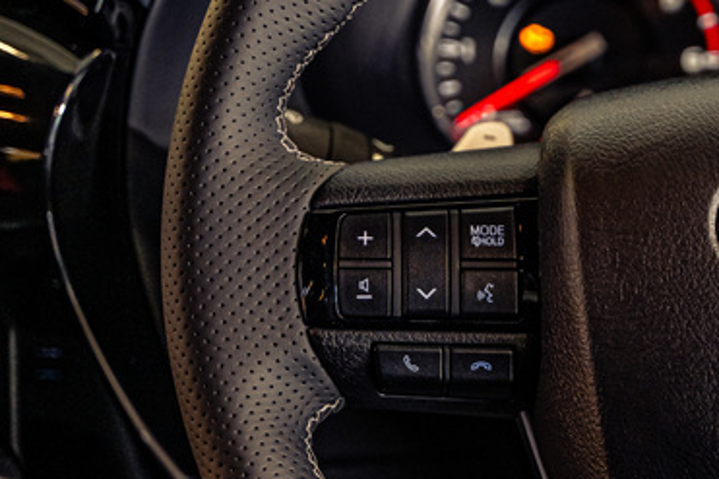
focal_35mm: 160
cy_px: 285
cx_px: 900
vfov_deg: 8.6
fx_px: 3194
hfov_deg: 12.5
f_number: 2.8
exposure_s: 1/100
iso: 500
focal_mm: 58
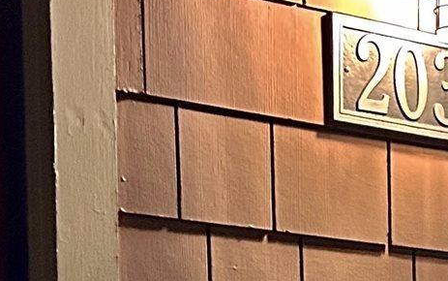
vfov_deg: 8.6
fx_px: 1674
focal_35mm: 137
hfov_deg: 14.3
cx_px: 664
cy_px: 701
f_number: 1.5
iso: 500
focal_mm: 5.7
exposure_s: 1/30
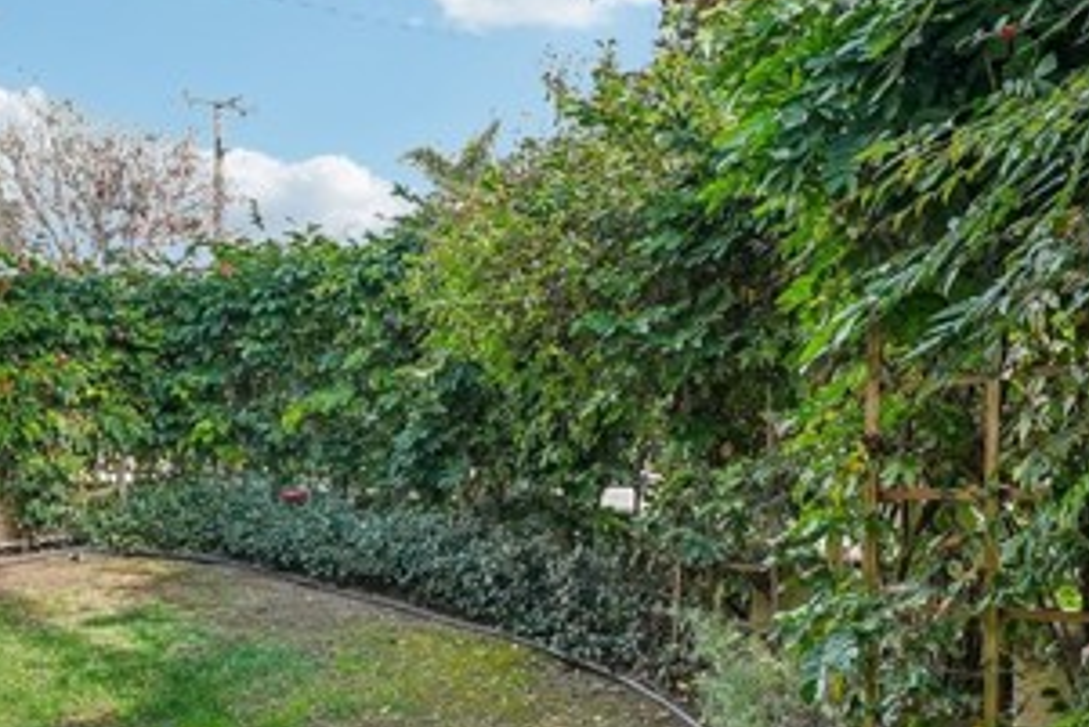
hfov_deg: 53.4
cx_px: 279
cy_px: 432
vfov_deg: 38.8
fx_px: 1029
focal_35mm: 34
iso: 400
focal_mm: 16
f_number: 8
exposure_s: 1/80
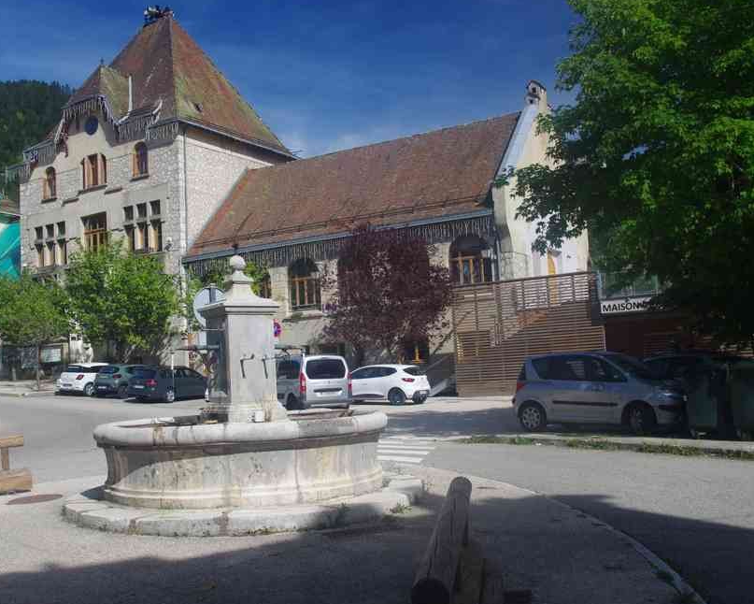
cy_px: 301
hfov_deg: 49.4
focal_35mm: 37
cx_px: 326
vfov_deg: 40.6
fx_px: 817
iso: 200
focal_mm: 21
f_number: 11
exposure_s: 1/100
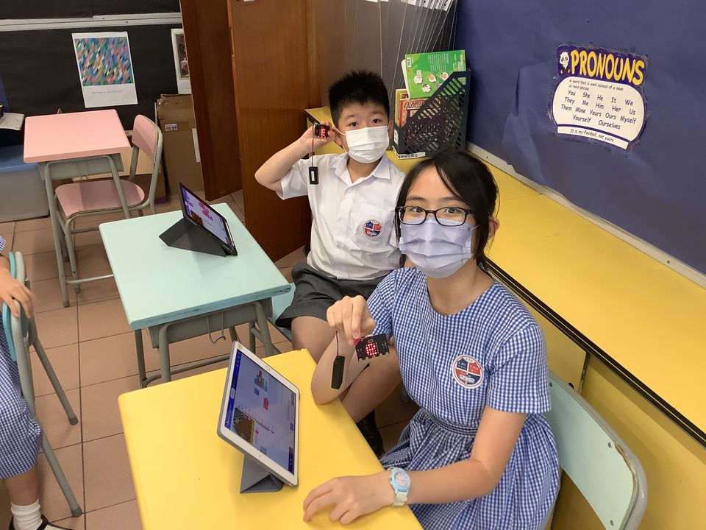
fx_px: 632
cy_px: 265
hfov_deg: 58.4
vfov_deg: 45.4
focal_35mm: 31
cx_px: 353
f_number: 2.4
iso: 160
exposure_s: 1/60
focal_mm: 3.3
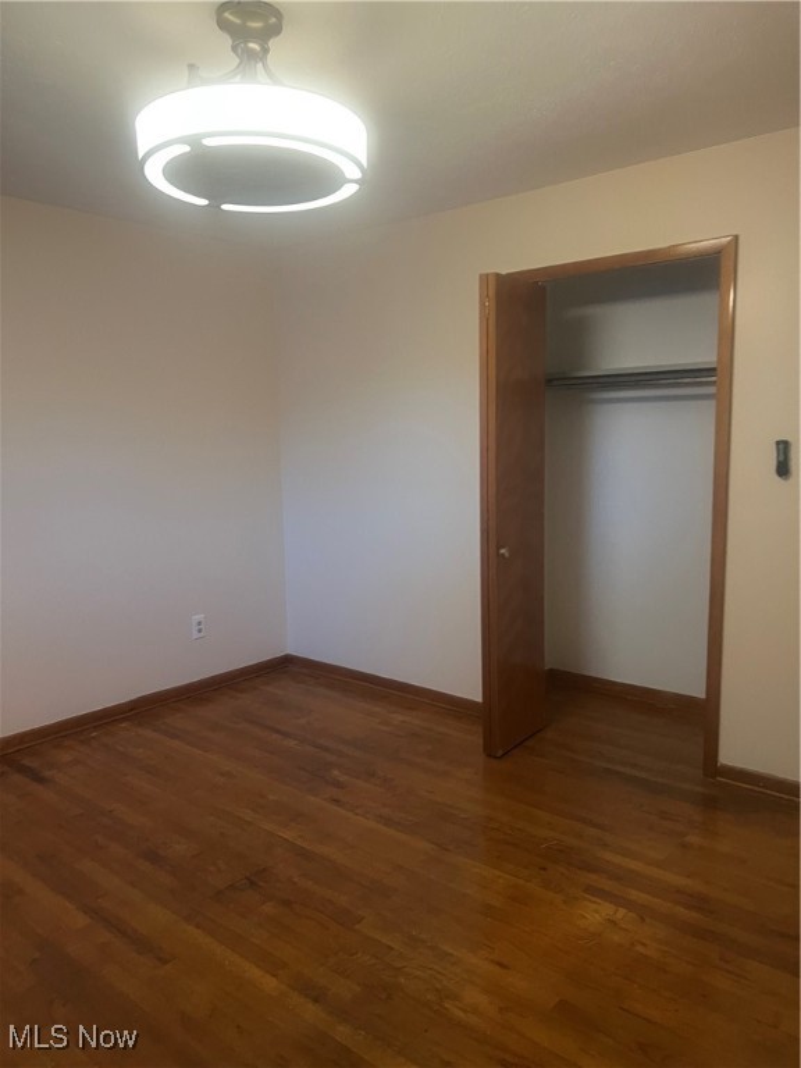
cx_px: 400
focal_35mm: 26
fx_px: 802
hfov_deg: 53.1
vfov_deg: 67.3
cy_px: 534
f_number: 1.5
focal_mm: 5.7
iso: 250
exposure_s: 1/60
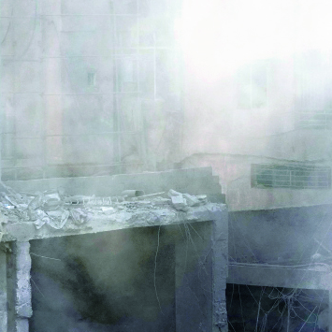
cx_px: 422
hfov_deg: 6.8
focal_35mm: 257
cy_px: 245
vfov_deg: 6.8
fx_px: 2789
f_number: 5
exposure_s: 1/2500
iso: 1600
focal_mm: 70
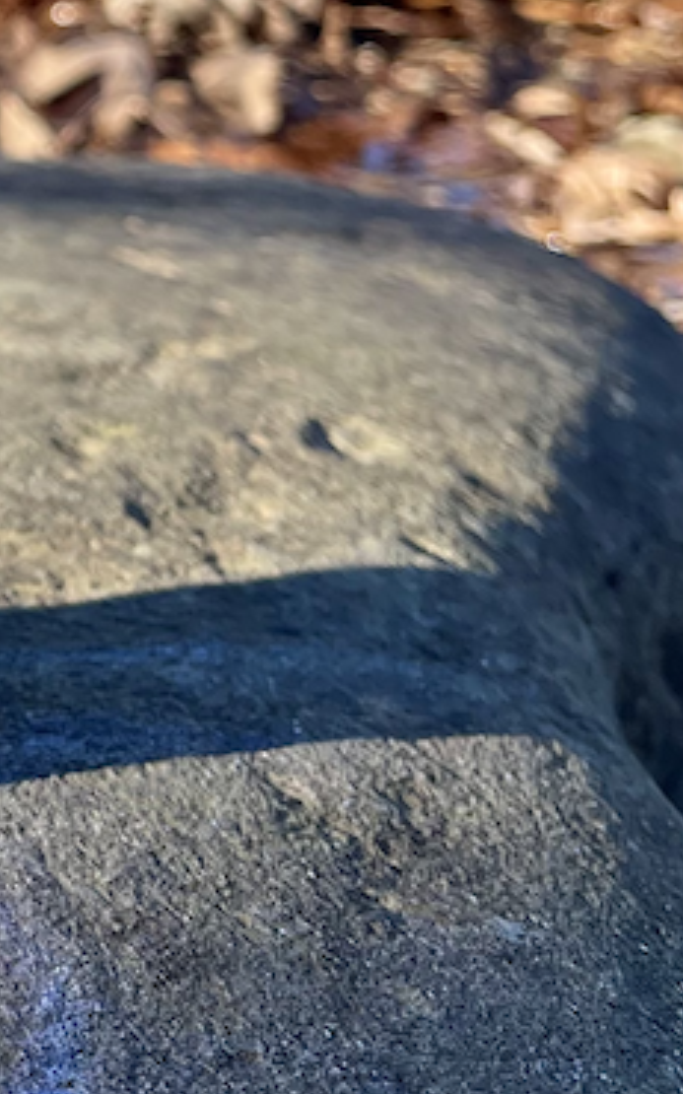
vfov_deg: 23.2
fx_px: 2563
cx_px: -523
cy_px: 27
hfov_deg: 13.7
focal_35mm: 86
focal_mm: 5.1
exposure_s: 1/1739
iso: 32
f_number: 1.6
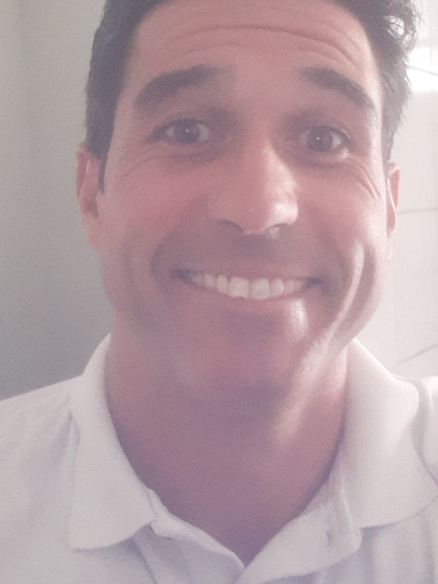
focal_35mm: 36
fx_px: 607
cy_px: 247
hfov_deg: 39.7
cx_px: 226
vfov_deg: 51.2
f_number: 2
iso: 374
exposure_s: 1/24
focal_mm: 2.61
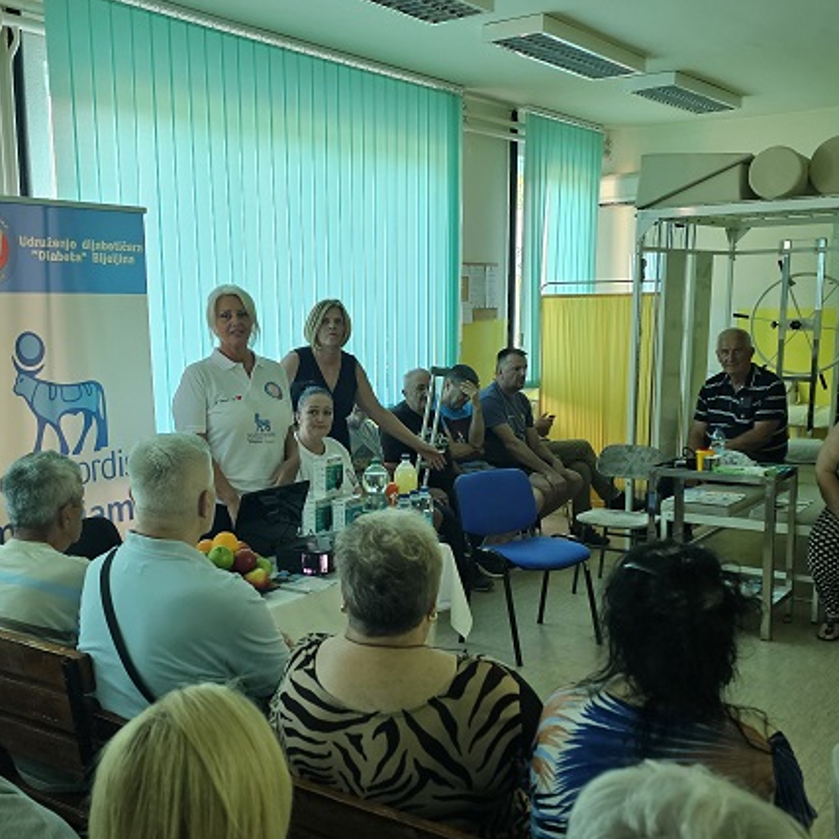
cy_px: 459
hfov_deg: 43.6
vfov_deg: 43.8
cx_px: 323
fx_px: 1042
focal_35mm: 38
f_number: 1.7
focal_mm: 6.3
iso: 160
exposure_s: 1/120
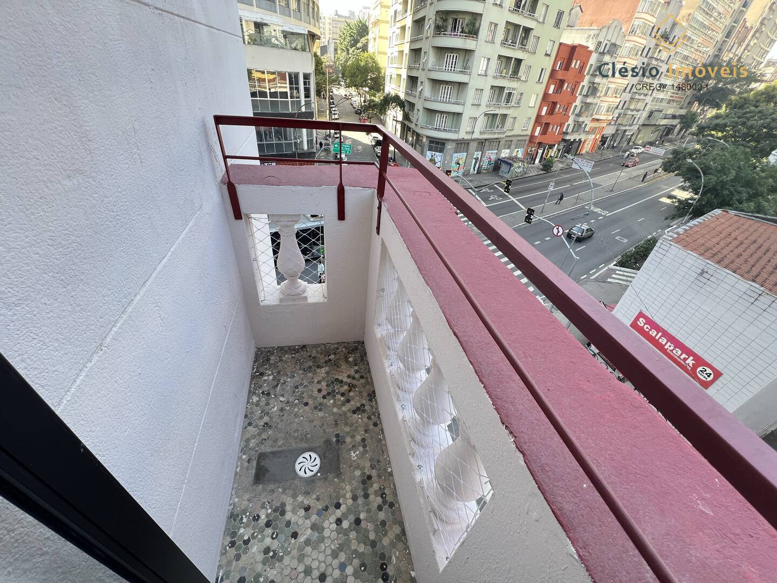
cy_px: 292
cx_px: 388
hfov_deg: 106.2
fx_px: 292
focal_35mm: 13
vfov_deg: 89.9
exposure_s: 1/99
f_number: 1.8
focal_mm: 1.57
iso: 50
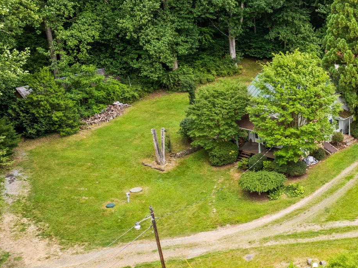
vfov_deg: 30.8
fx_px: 486
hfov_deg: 35.9
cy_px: 116
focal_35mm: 47
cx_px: 368
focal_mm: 8.38
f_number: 2.8
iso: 100
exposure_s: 1/350
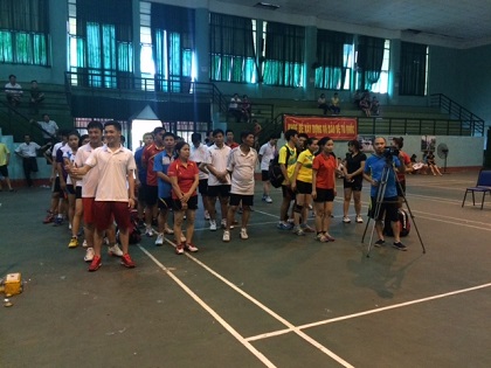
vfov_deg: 48.2
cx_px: 246
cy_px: 184
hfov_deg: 61.7
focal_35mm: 29
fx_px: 411
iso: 250
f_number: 2.2
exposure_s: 1/30
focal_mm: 4.15
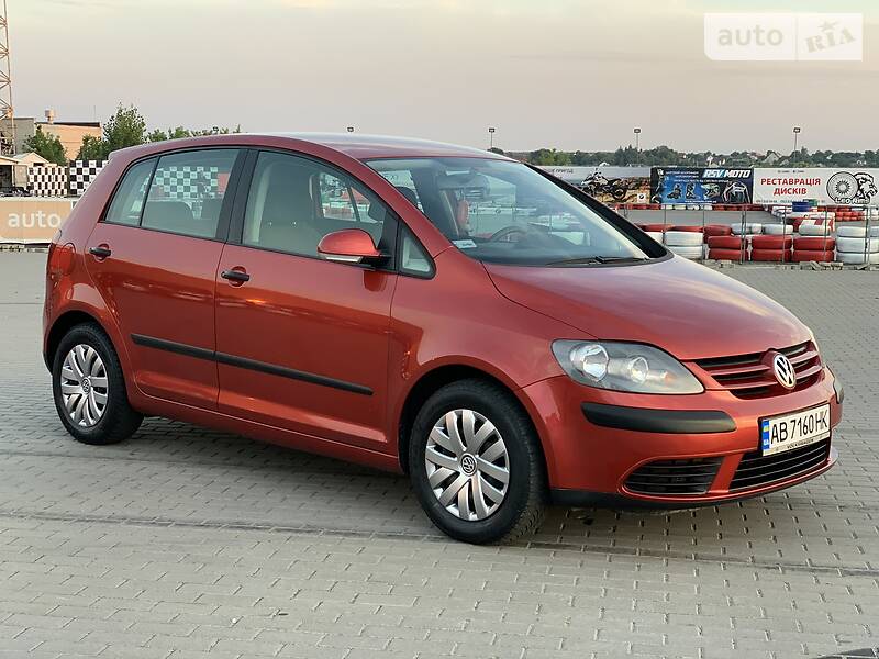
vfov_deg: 28.0
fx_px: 1320
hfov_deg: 36.8
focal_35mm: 52
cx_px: 440
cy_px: 330
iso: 80
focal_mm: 6
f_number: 2.4
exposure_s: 1/122
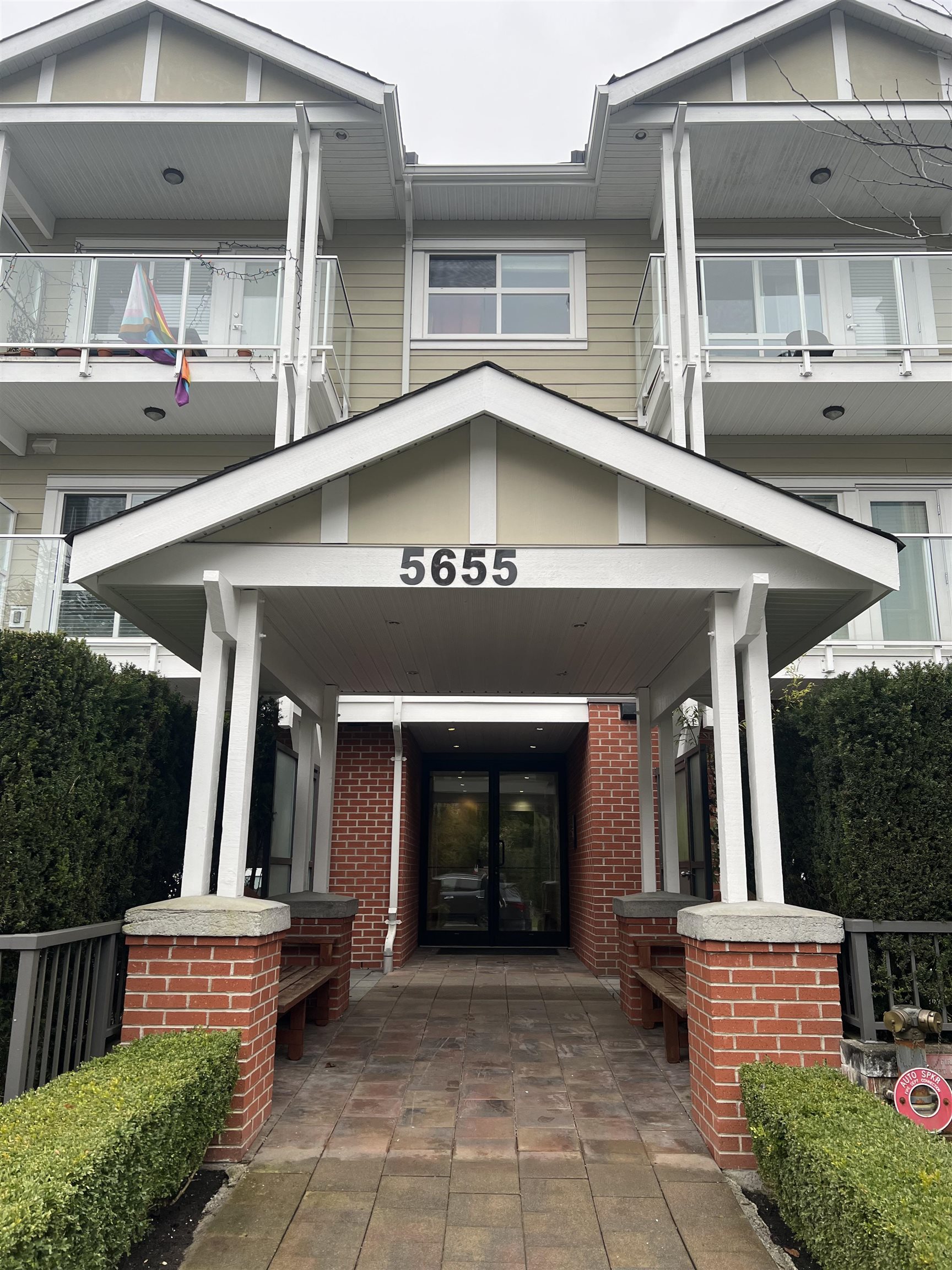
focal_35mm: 26
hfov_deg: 53.1
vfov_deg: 67.3
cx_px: 476
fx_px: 953
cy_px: 635
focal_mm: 5.7
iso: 50
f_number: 1.5
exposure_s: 1/344
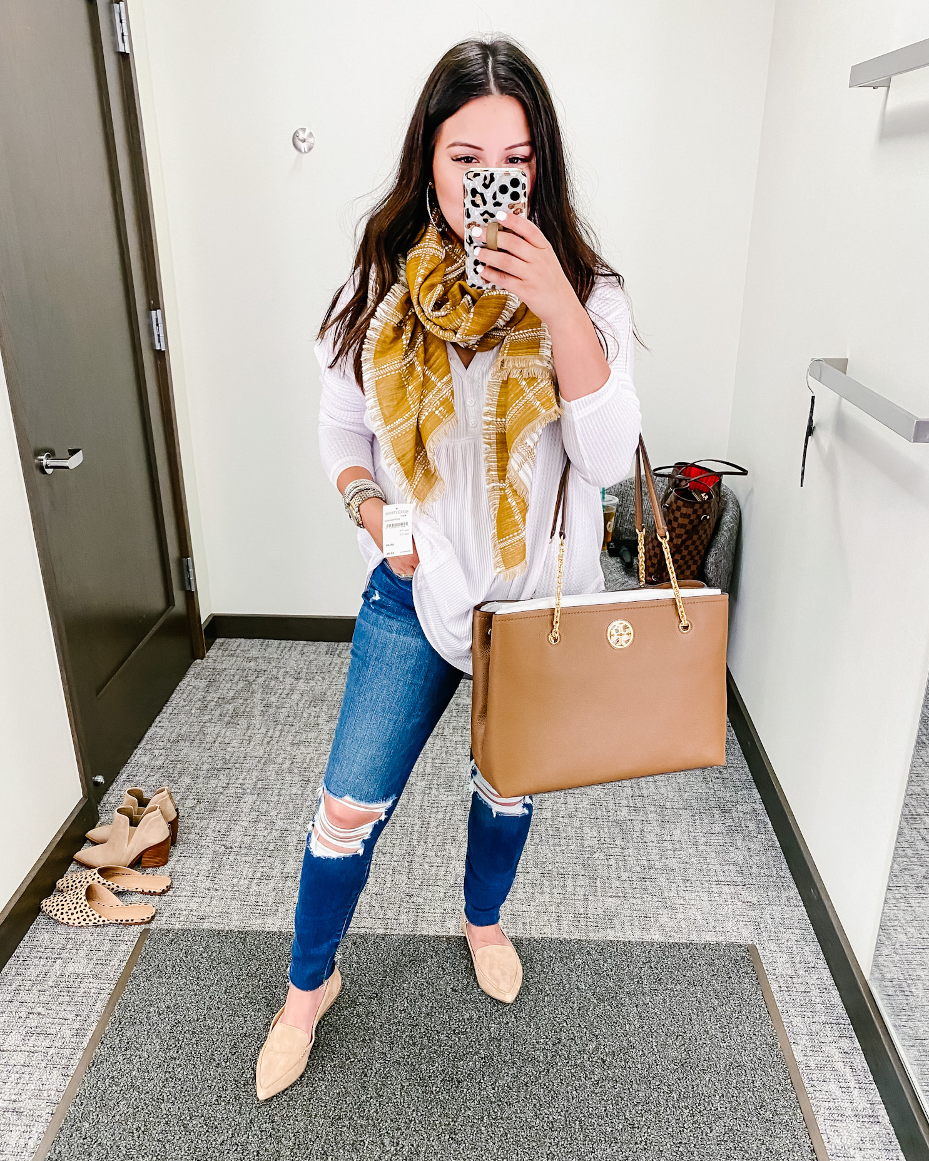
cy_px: 611
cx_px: 462
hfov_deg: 51.5
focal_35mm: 28
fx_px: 962
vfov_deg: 62.2
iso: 125
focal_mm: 4.25
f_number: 1.8
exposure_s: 1/95
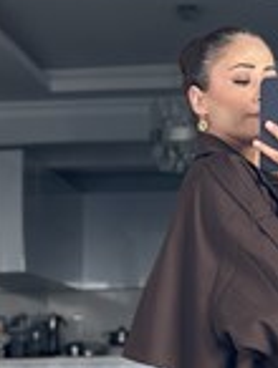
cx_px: 253
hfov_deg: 8.9
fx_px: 1772
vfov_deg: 11.6
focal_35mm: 166
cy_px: 486
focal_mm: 6.86
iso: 100
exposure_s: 1/141
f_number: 1.78
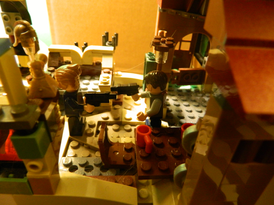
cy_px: 102
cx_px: 137
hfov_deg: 69.4
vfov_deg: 54.9
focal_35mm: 25
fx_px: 198
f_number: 3.1
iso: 400
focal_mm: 4.5
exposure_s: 1/6
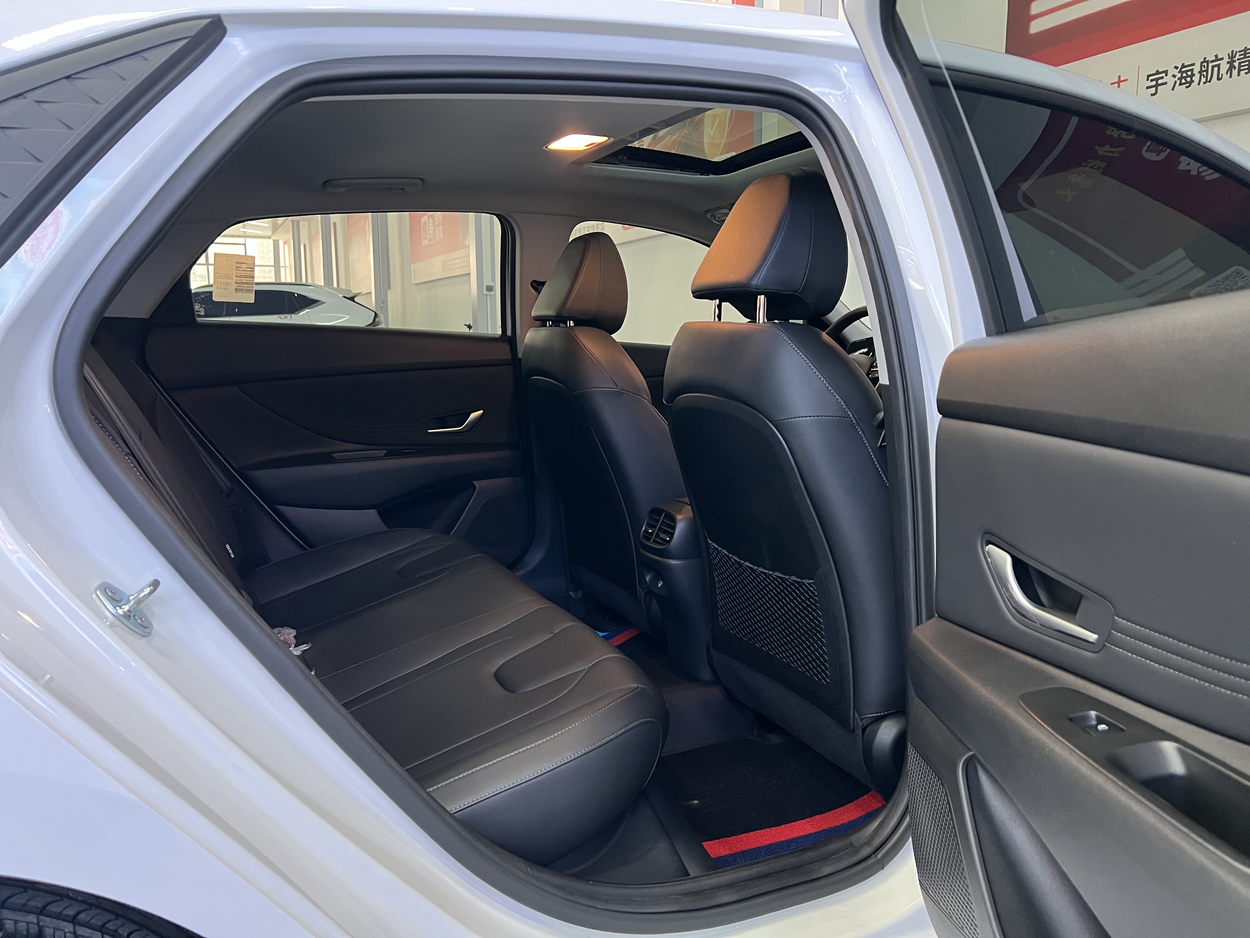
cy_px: 469
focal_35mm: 26
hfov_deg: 67.3
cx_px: 625
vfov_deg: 53.1
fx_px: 939
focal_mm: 5.7
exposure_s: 1/50
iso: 500
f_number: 1.5
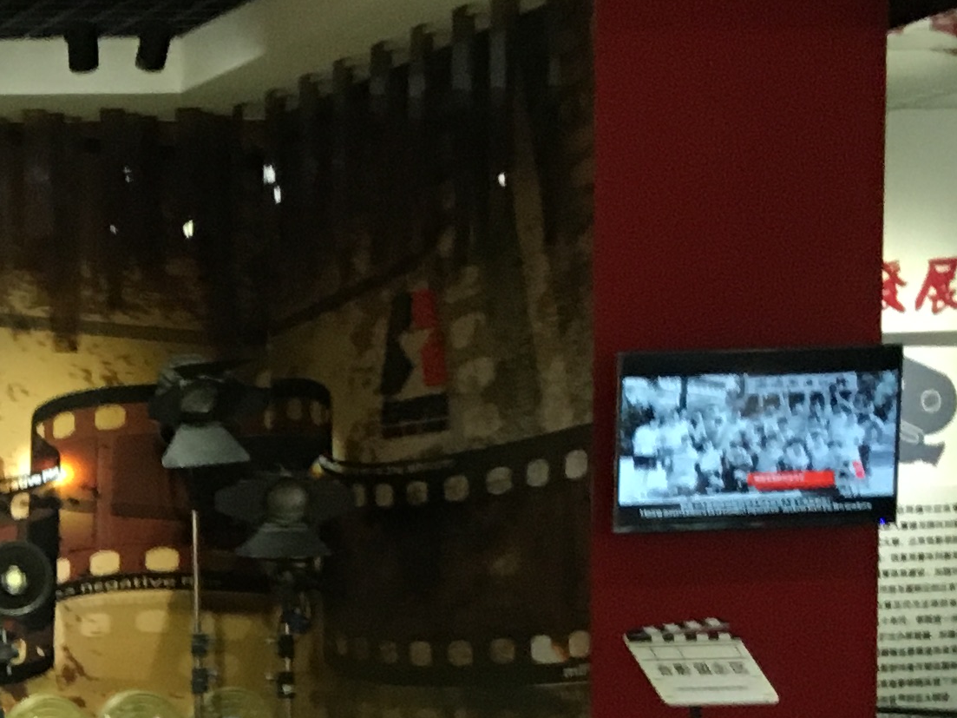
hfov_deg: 17.0
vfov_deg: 13.5
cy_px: 906
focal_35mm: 106
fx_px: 2930
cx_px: -430
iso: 160
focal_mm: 4.15
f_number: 2.2
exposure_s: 1/33
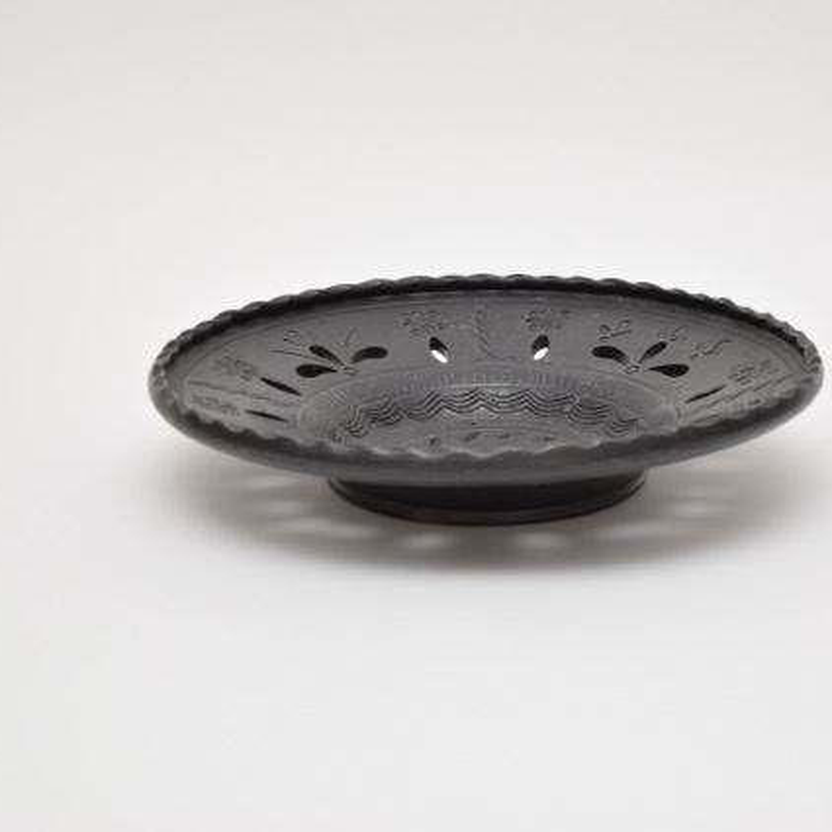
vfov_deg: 16.5
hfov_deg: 16.5
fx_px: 2873
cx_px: 487
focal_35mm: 106
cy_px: 416
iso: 800
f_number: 5.6
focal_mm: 55
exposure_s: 1/125
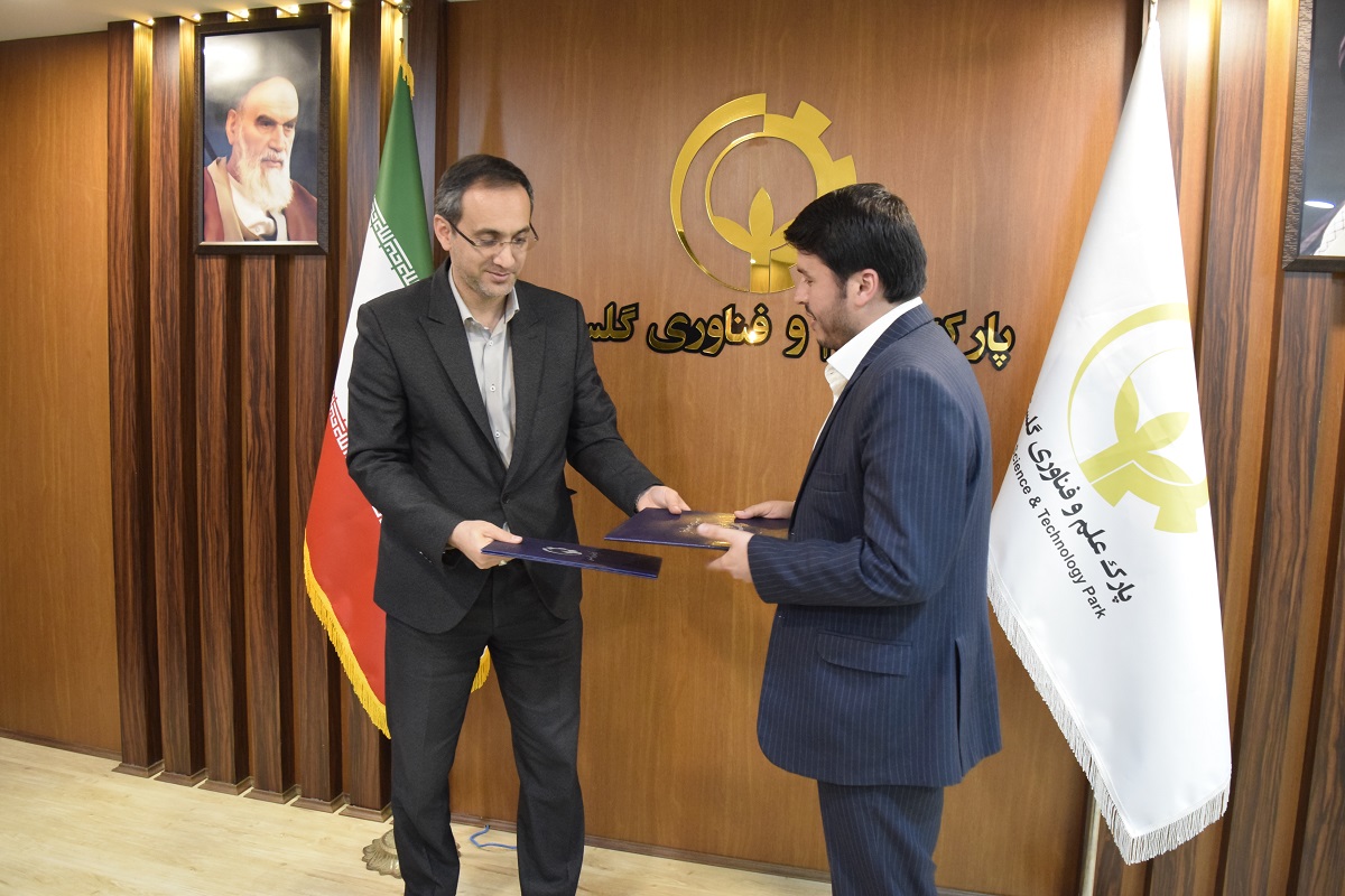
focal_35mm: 27
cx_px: 672
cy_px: 448
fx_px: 1009
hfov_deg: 67.4
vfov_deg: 47.9
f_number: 4
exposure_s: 1/80
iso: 2500
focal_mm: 18
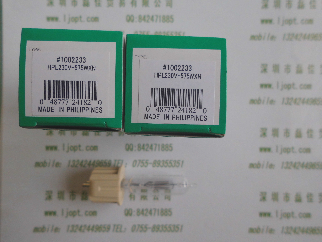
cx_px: 161
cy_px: 121
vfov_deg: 53.1
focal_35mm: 26
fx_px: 242
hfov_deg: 67.3
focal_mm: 4.6
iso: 100
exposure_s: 1/267
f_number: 3.2
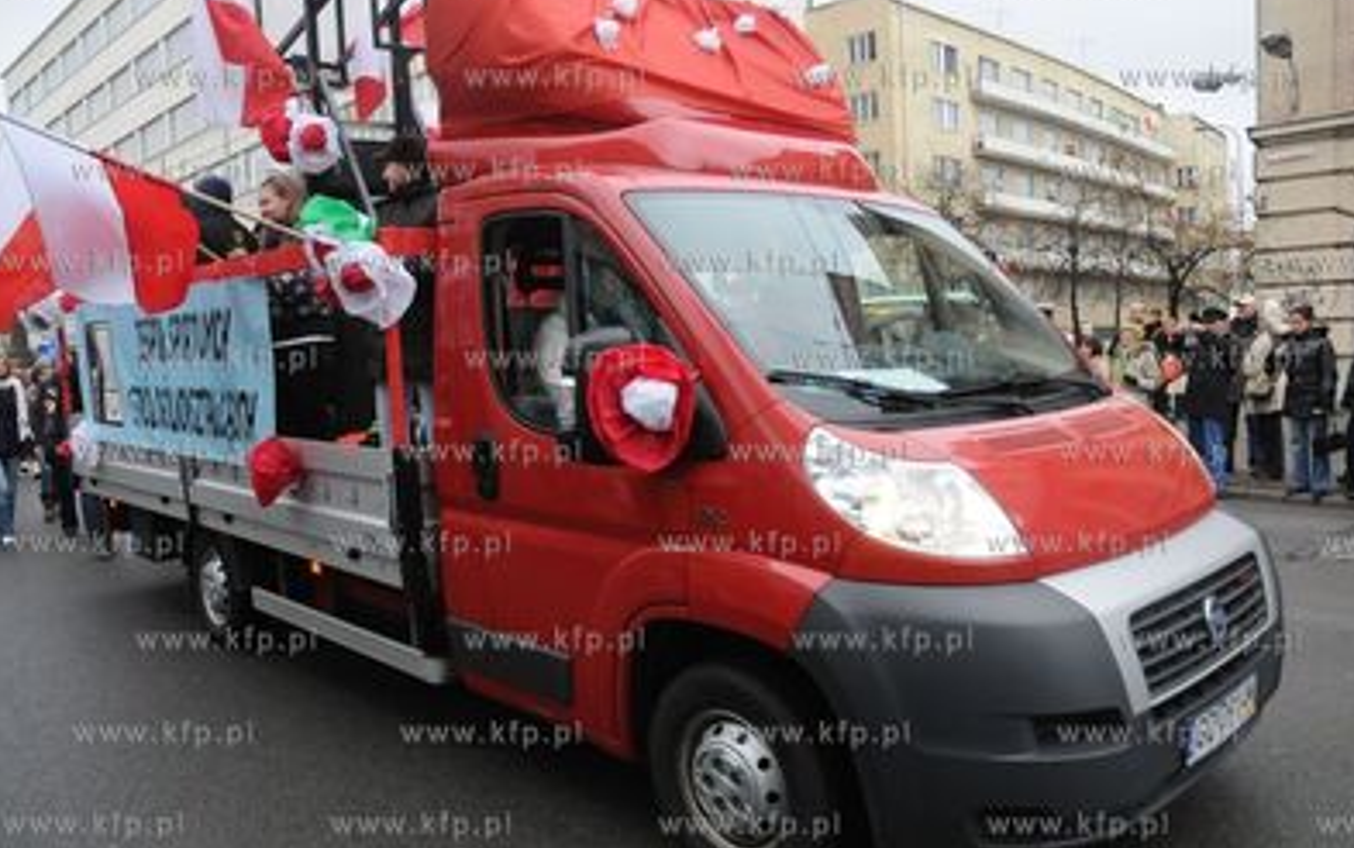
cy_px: 403
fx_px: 1034
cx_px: 675
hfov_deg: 66.4
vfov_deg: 44.6
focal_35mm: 28
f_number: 5.6
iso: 800
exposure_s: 1/100
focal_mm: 18
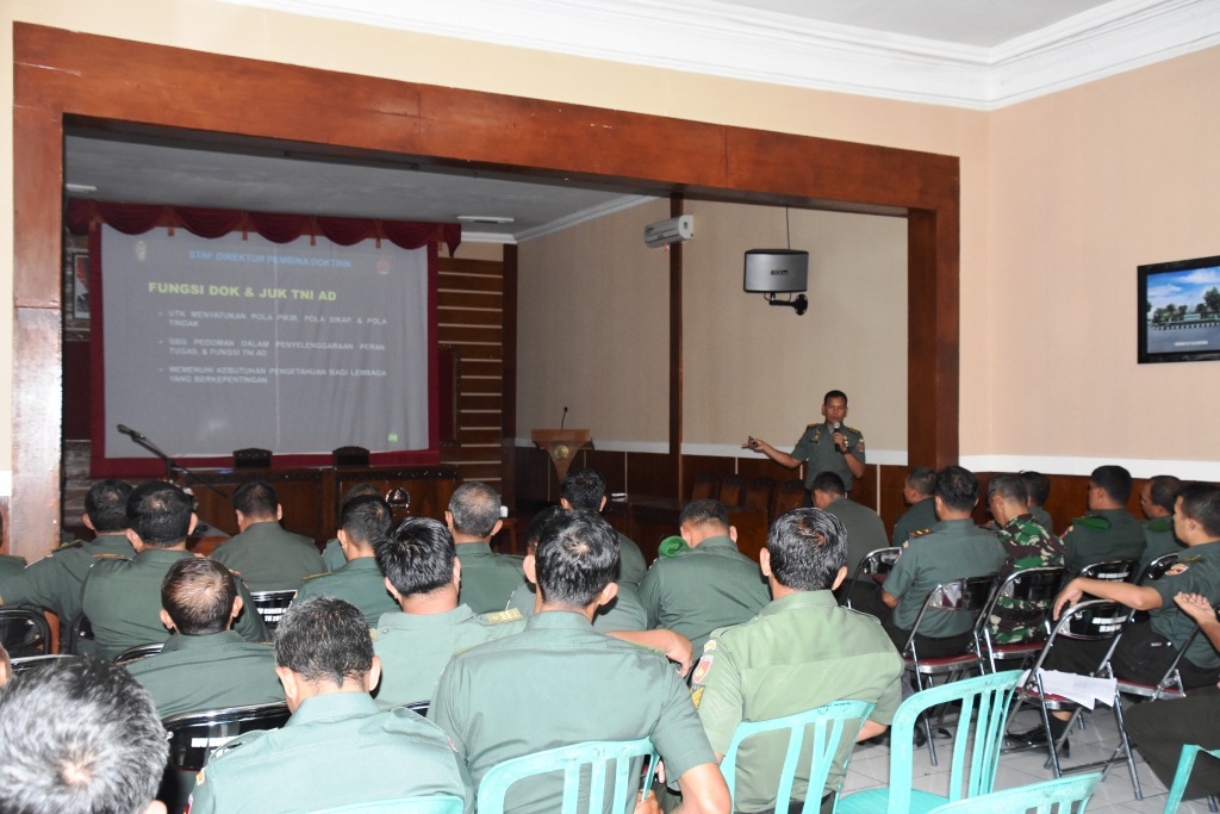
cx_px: 610
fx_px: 1118
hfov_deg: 57.2
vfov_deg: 40.0
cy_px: 407
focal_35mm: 33
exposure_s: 1/200
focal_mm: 22
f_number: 3.5
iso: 1600
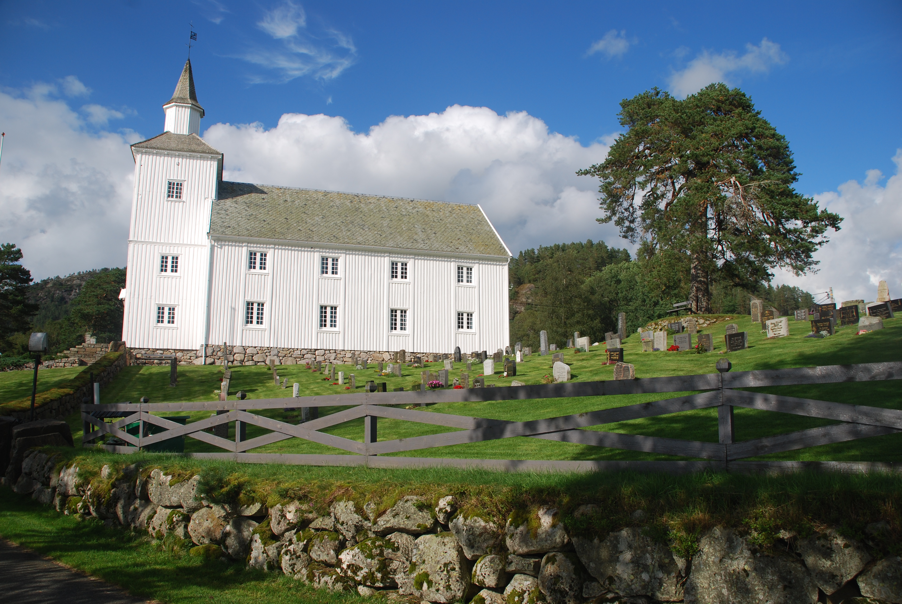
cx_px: 451
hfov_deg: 67.3
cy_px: 302
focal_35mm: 27
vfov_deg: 48.0
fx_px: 677
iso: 100
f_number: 9
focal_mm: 18
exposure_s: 1/320
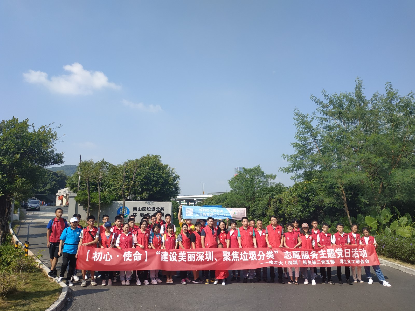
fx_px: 288
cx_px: 208
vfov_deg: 56.8
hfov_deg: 71.6
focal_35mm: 24
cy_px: 156
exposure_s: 1/1524
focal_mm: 3.94
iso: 100
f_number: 1.9
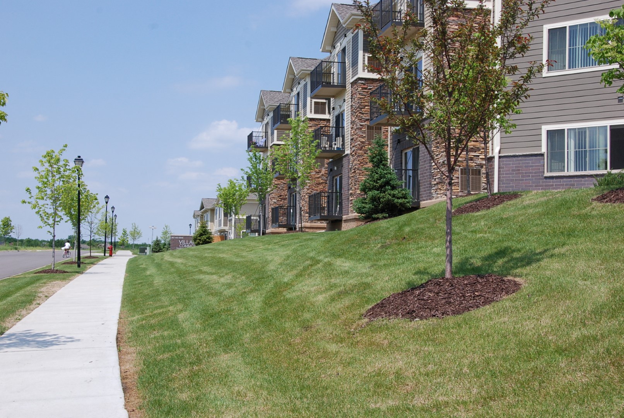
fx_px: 833
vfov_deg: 28.2
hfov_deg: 41.1
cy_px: 209
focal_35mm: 48
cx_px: 312
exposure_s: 1/500
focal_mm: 32
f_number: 11
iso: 400
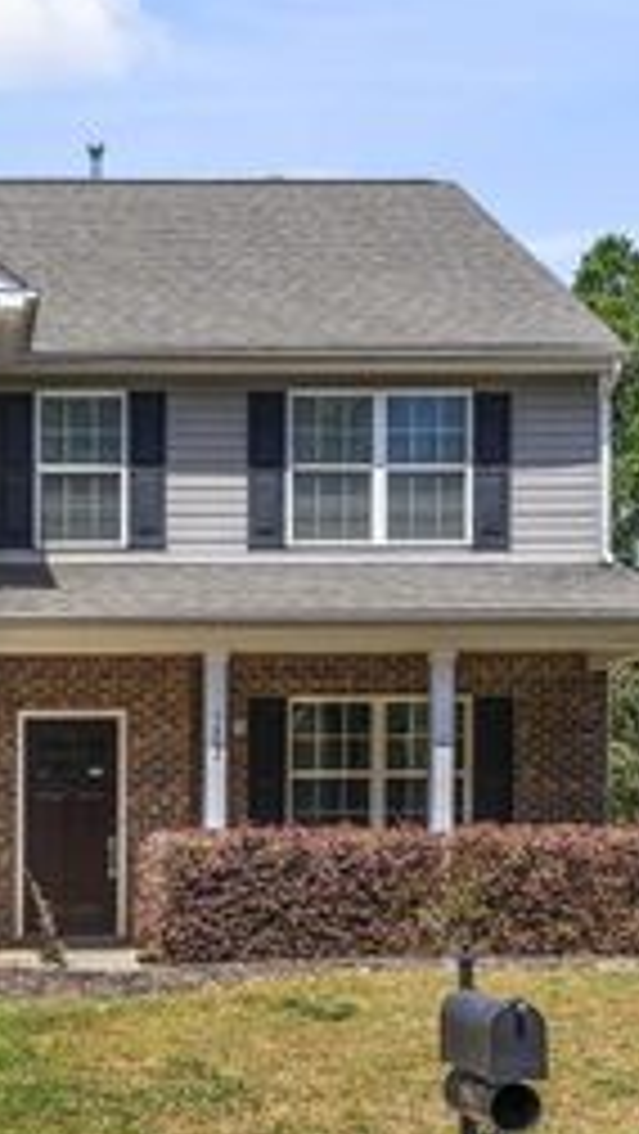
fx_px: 1685
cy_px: 650
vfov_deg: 37.1
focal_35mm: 56
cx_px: -104
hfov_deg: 20.3
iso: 100
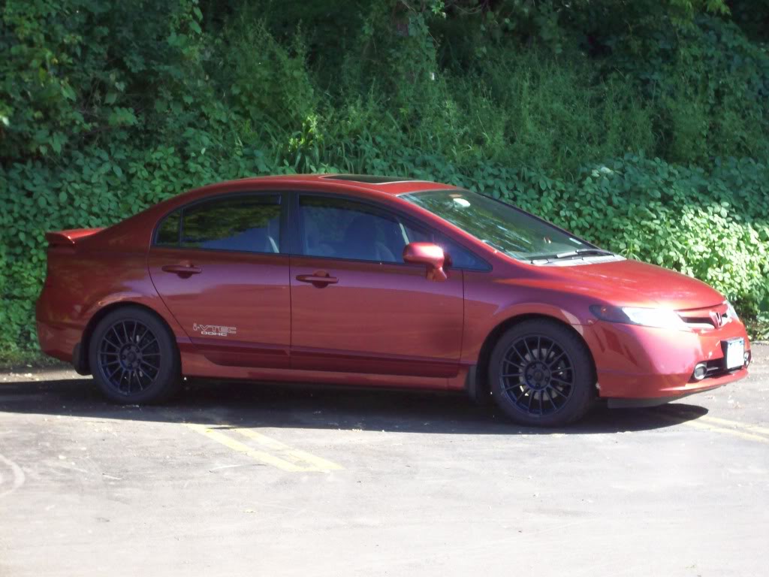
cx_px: 384
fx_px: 2466
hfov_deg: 17.7
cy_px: 288
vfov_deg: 13.3
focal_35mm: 111
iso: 124
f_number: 5.2
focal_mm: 18.6
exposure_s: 1/128
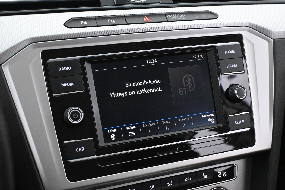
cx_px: 142
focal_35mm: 54
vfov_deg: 25.1
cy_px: 95
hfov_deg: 36.9
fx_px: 427
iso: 9000
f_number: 5.3
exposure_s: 1/60
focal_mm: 36
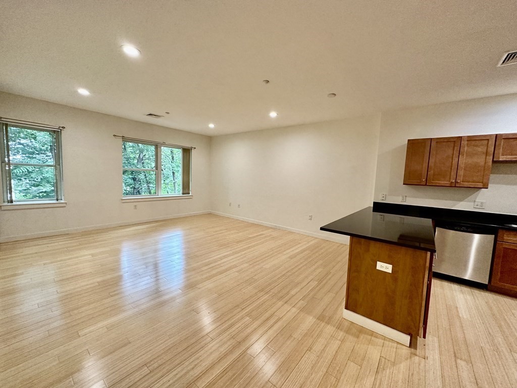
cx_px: 258
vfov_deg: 85.7
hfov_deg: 102.1
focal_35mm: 14
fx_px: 209
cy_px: 194
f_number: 2.2
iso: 250
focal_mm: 2.22
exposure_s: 1/124
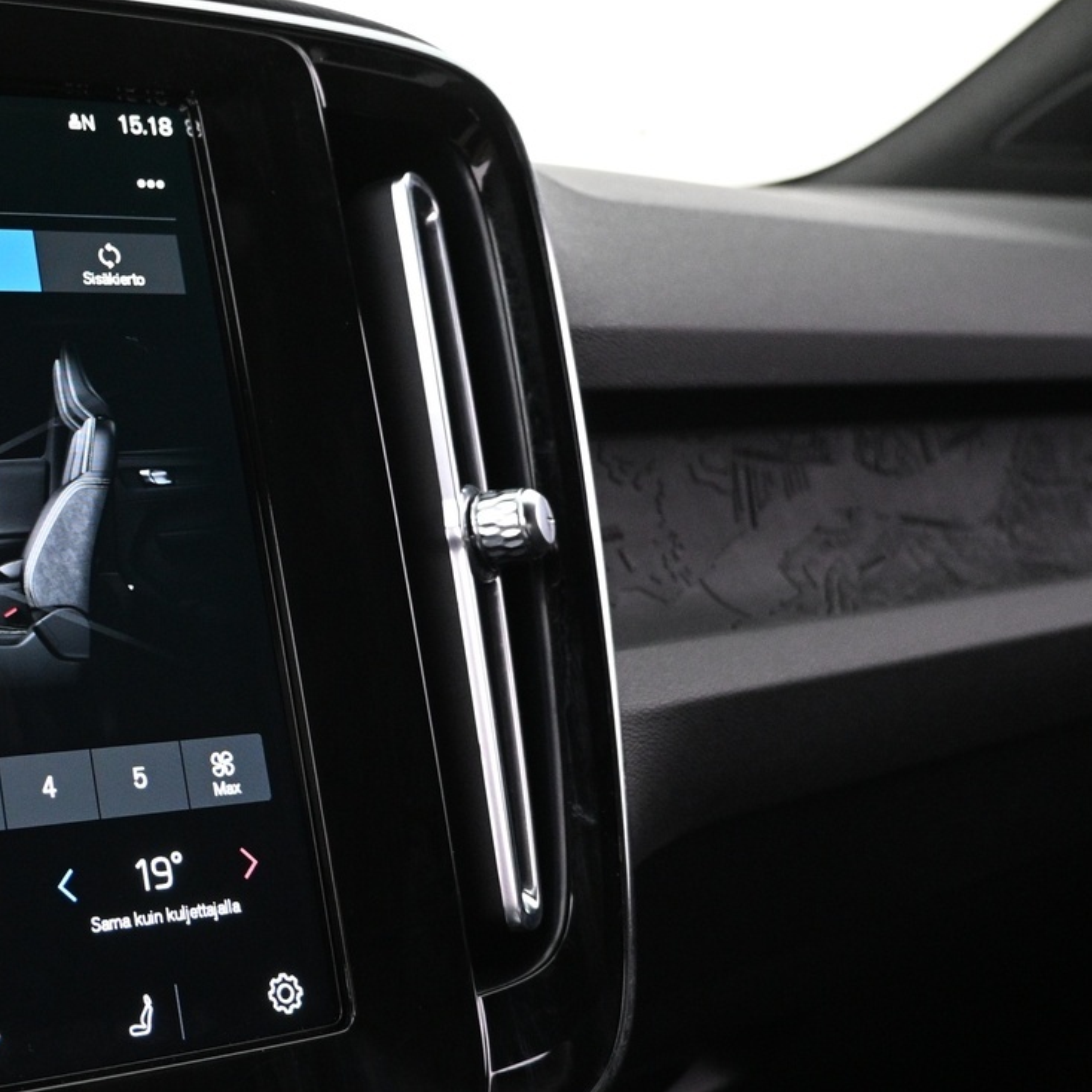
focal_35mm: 45
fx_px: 1606
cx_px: -68
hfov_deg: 33.4
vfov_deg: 37.5
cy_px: 576
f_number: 3.5
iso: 1600
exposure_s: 1/20
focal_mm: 16
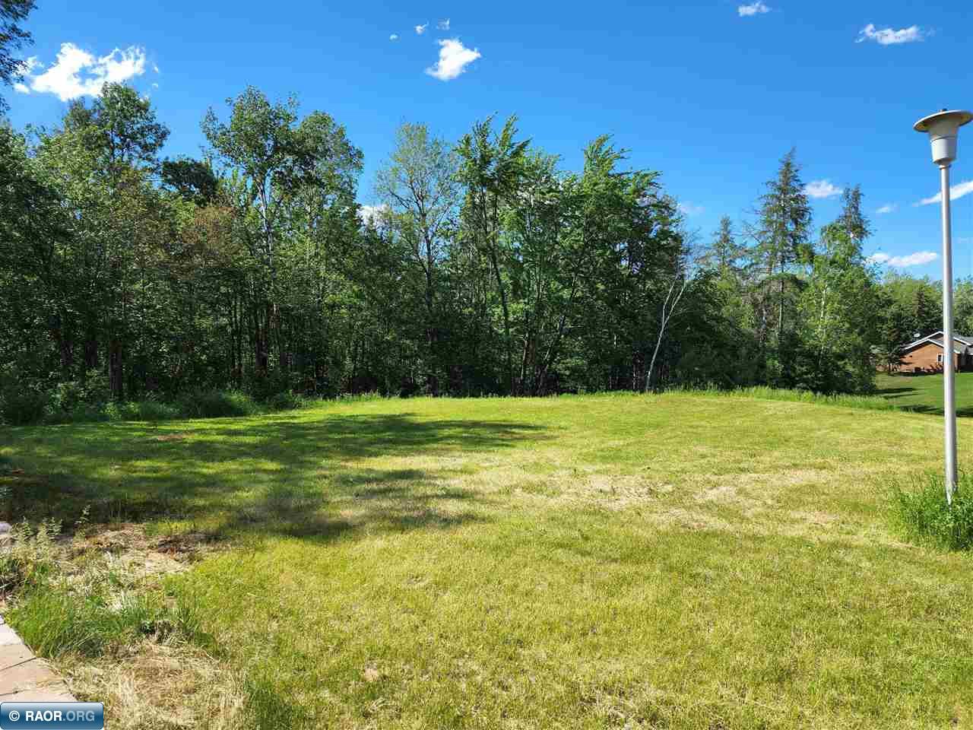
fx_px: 646
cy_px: 365
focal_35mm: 23
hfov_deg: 73.9
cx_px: 486
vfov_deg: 58.9
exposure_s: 1/585
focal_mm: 6.4
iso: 12
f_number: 1.8
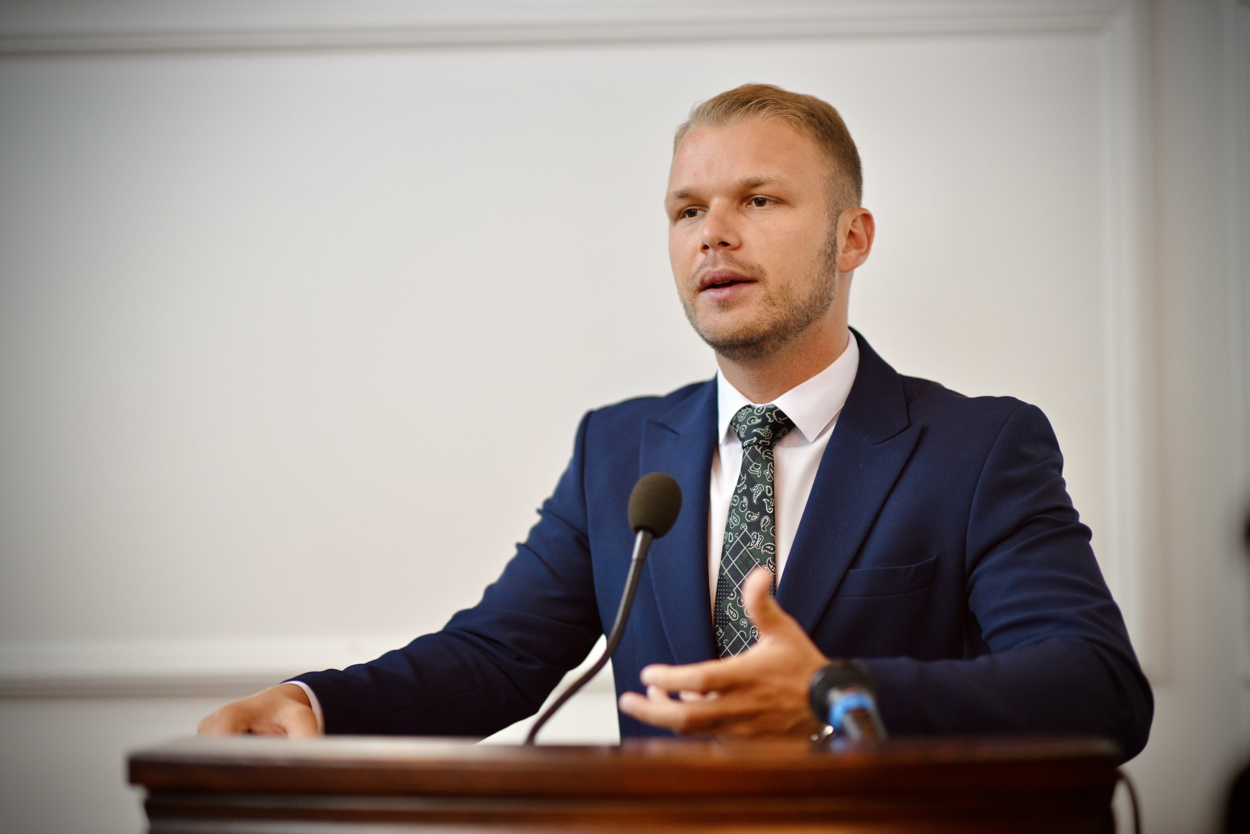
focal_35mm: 85
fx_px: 2951
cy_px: 417
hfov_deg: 23.9
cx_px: 625
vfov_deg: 16.1
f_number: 1.6
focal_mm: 85
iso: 1250
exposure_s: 1/250
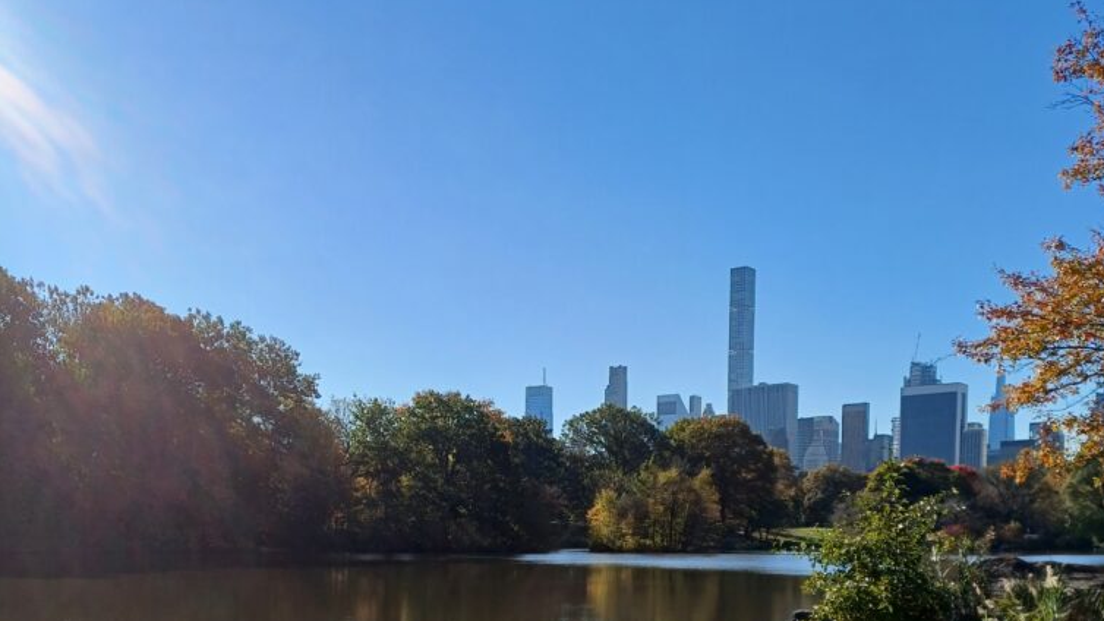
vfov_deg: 30.4
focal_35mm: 37
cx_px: 561
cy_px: 571
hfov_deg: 54.0
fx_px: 1083
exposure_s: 1/1658
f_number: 1.8
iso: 50
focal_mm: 4.65
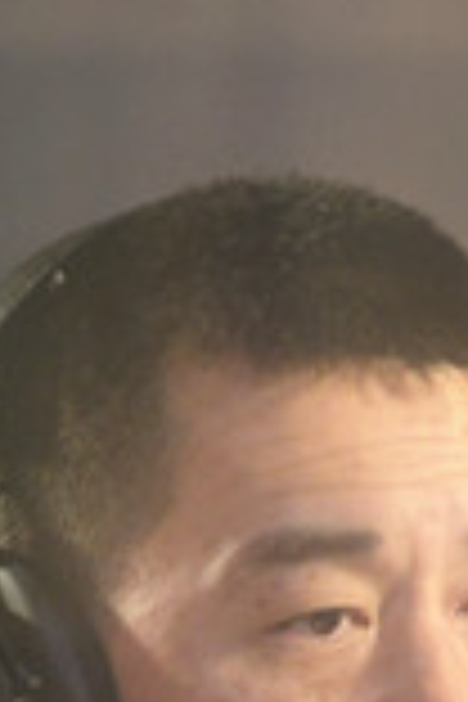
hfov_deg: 2.2
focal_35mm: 639
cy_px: 544
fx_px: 12460
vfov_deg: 3.2
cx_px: 466
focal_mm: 125
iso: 1600
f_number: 2.8
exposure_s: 1/40
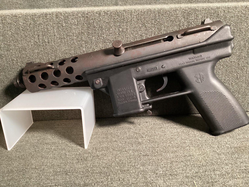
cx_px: 124
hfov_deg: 58.3
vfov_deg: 45.4
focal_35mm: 31
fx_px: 223
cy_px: 94
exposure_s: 1/40
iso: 400
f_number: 2.4
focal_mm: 3.3
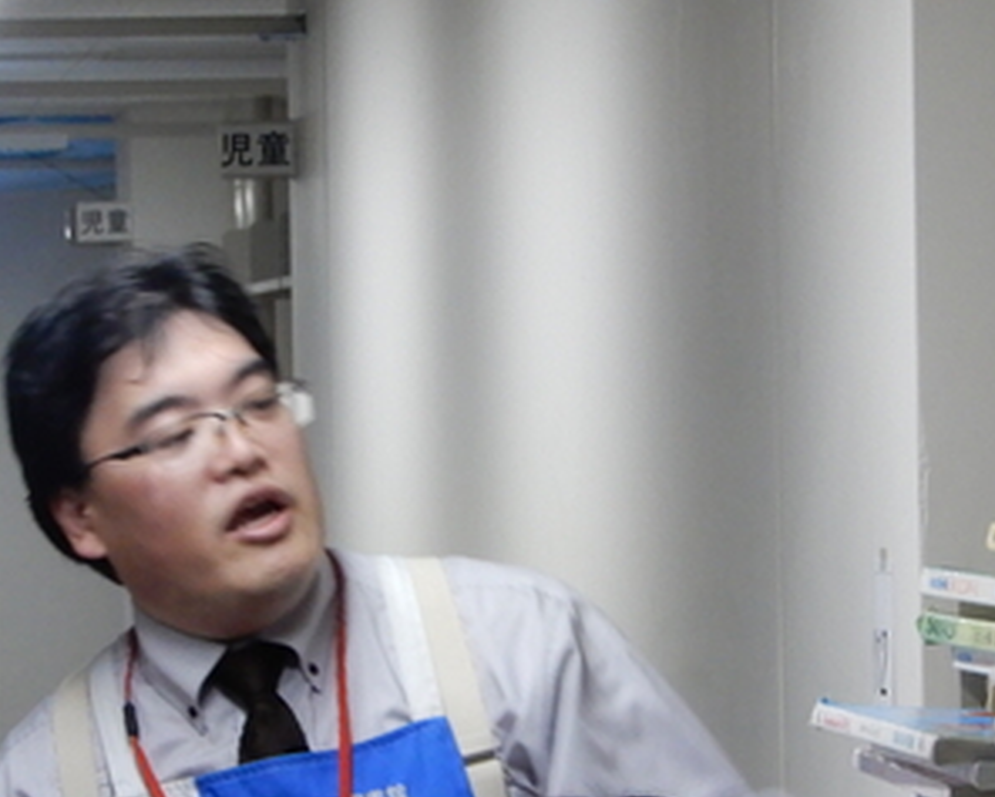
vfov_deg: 6.0
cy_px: 590
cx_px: 434
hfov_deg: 7.5
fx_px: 7541
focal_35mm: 256
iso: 400
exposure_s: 1/25
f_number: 5
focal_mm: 18.7
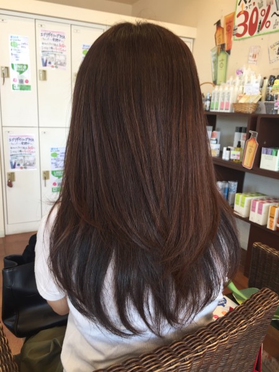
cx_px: 140
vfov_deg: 61.7
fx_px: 312
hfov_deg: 48.2
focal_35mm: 29
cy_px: 186
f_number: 2.2
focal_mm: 4.15
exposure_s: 1/60
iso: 40
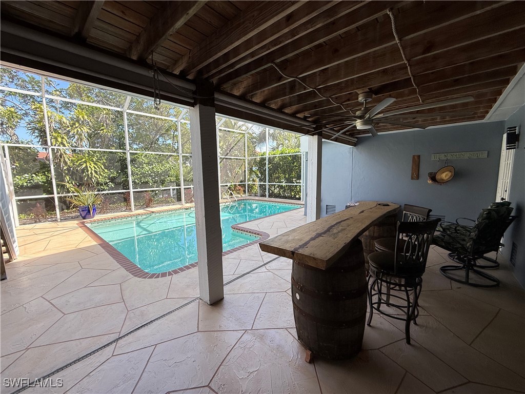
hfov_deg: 102.1
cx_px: 262
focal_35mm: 14
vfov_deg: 85.7
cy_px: 197
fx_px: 212
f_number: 2.2
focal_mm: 2.22
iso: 64
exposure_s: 1/246
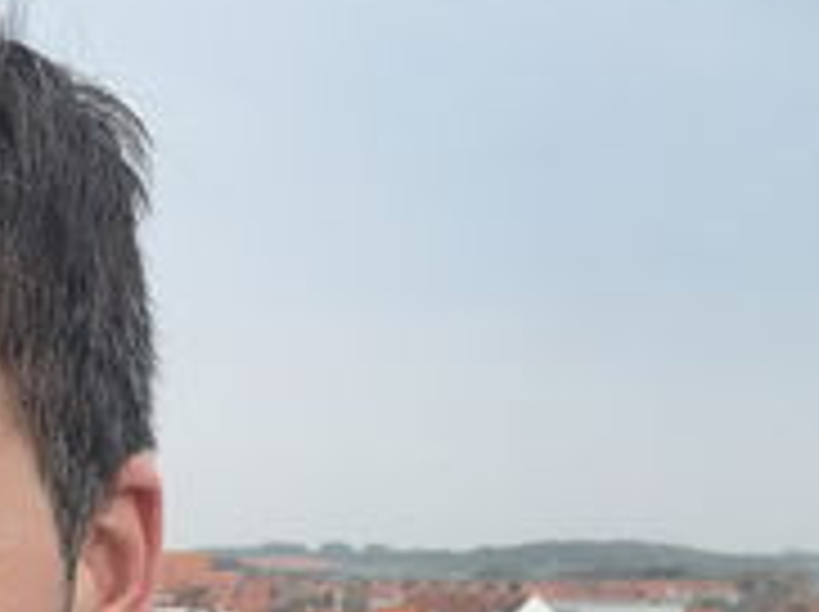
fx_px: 2056
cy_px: 634
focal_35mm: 87
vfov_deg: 16.5
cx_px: 351
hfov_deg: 22.5
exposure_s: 1/1076
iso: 20
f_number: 1.8
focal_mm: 3.99
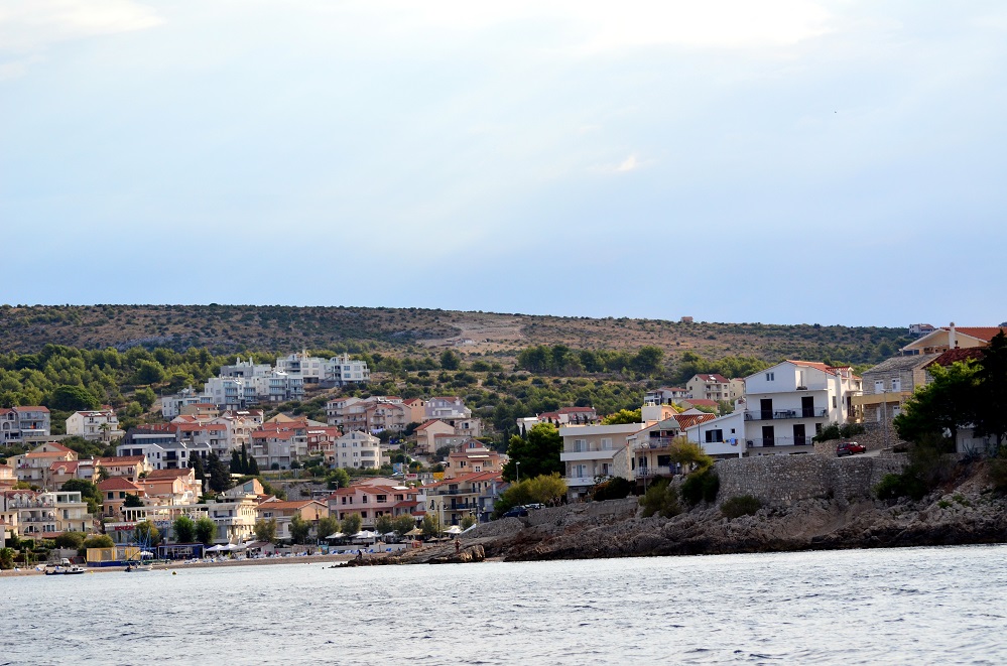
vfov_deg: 10.1
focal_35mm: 135
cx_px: 504
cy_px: 333
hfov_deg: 15.2
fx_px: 3767
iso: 640
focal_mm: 90
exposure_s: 1/4000
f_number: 4.5
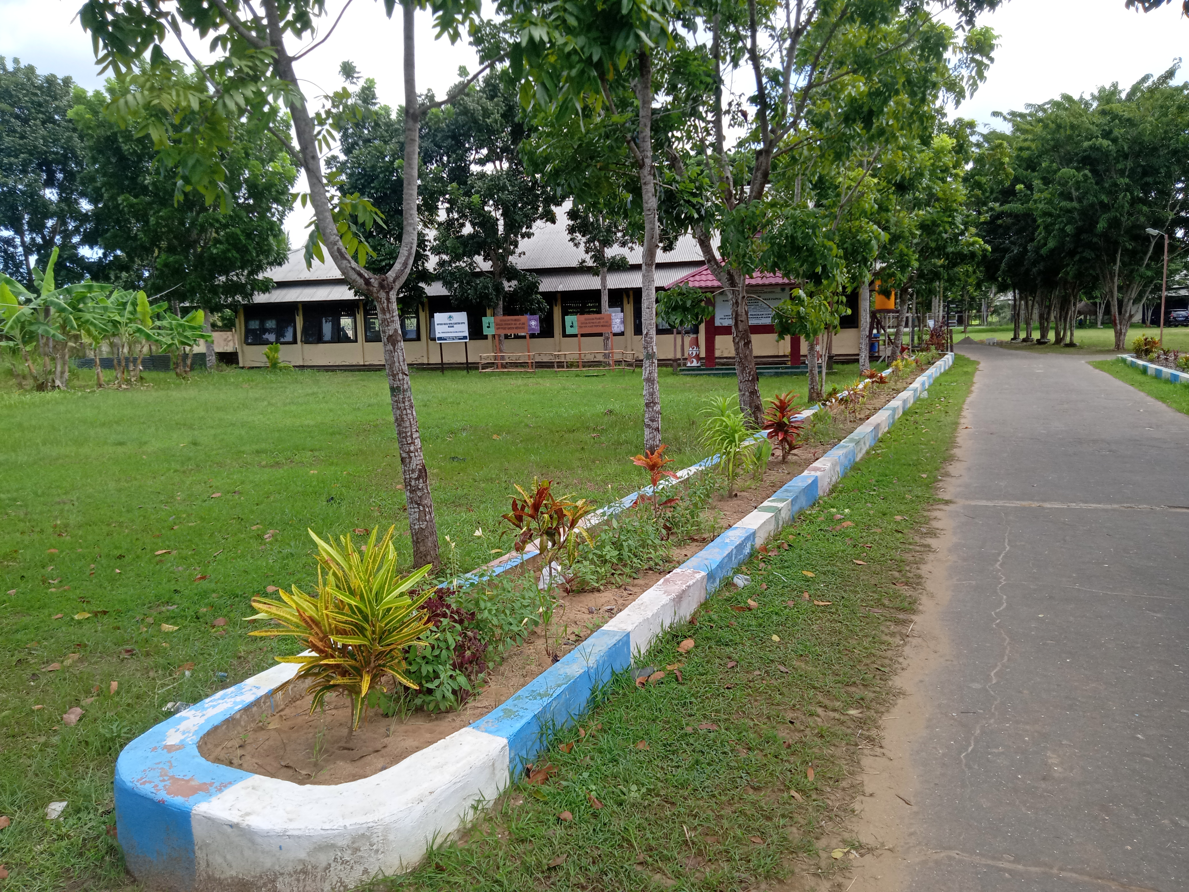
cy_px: 446
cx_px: 594
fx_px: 893
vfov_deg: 53.1
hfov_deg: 67.3
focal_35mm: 26
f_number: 2.2
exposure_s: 1/518
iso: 107
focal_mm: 3.46
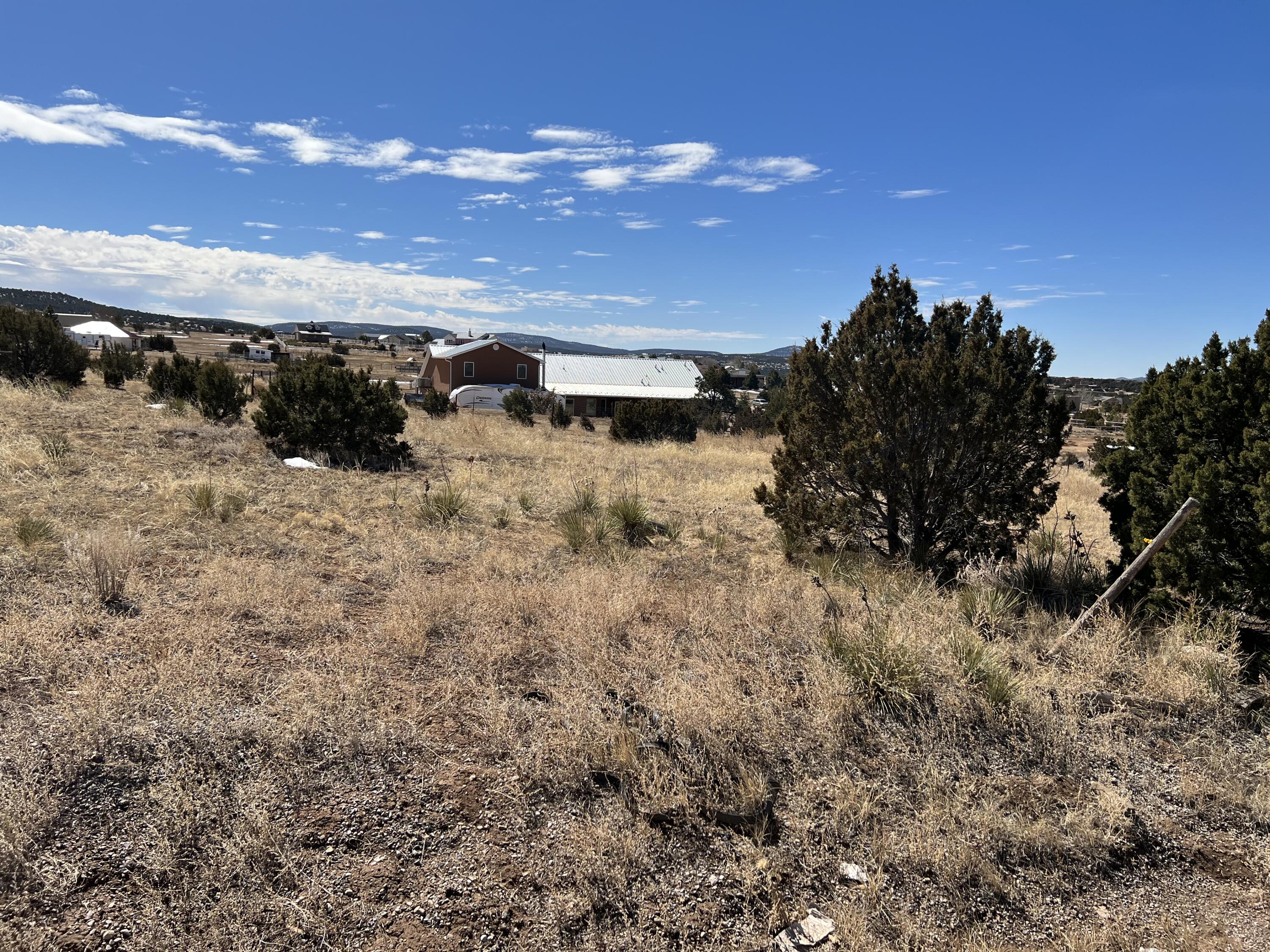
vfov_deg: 53.1
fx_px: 954
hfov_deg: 67.3
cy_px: 476
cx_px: 635
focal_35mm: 26
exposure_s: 1/6579
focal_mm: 5.7
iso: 50
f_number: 1.5
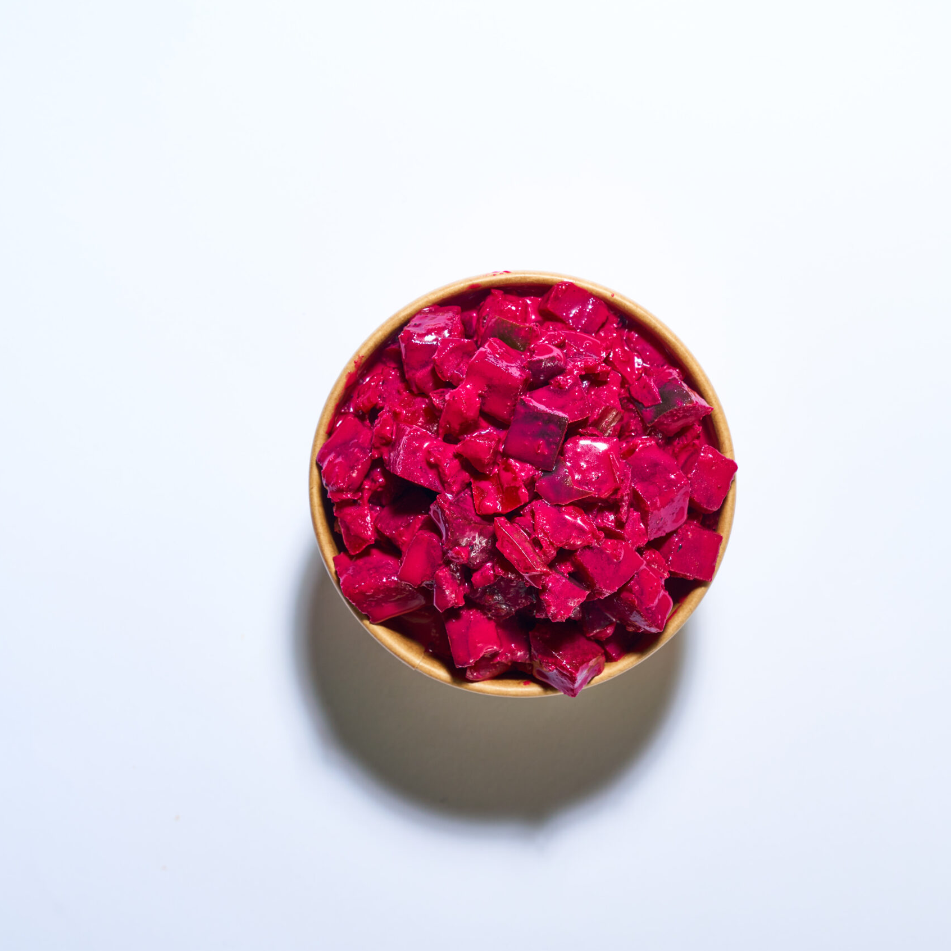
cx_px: 547
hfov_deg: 23.7
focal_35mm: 73
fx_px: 2266
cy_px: 477
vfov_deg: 23.7
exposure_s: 1/125
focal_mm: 56.7
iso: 125
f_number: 10
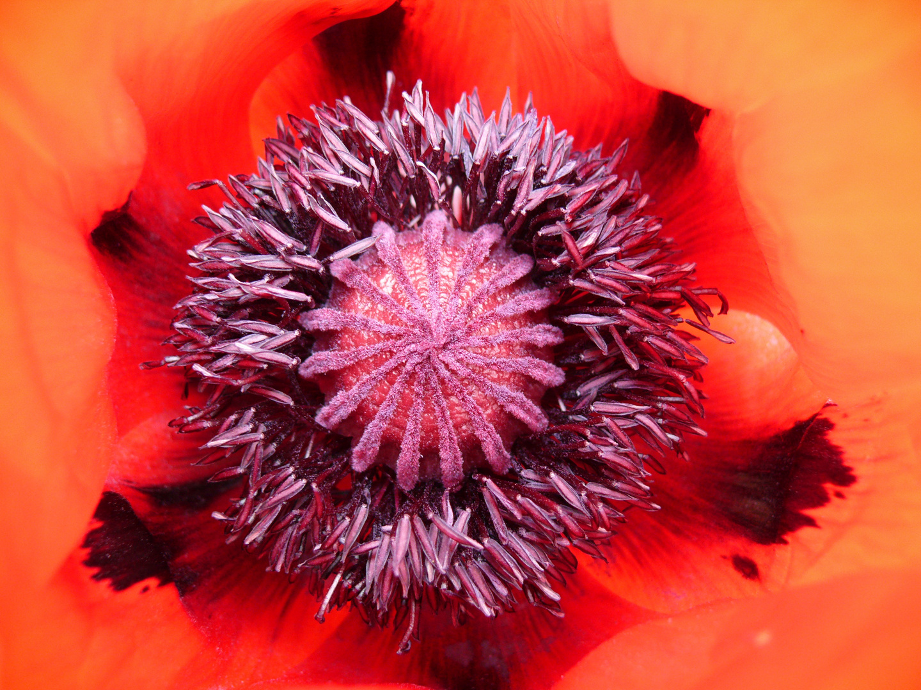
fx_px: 931
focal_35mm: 35
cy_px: 345
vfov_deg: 40.7
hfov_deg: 52.6
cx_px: 460
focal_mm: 7.4
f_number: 2.8
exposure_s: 1/15
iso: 200
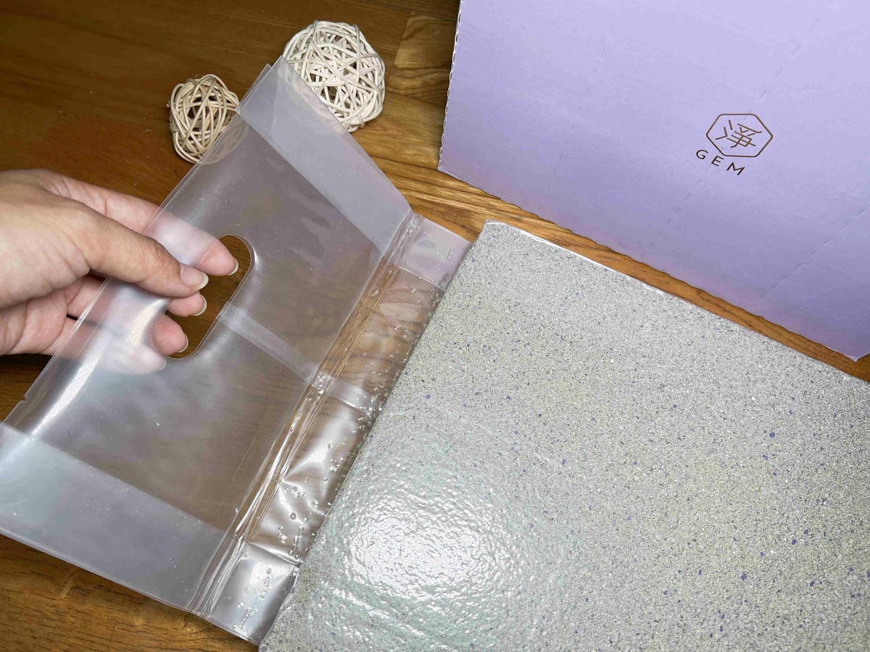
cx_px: 435
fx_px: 653
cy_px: 326
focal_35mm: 26
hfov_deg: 67.3
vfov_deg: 53.1
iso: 40
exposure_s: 1/193
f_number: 1.5
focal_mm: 5.7
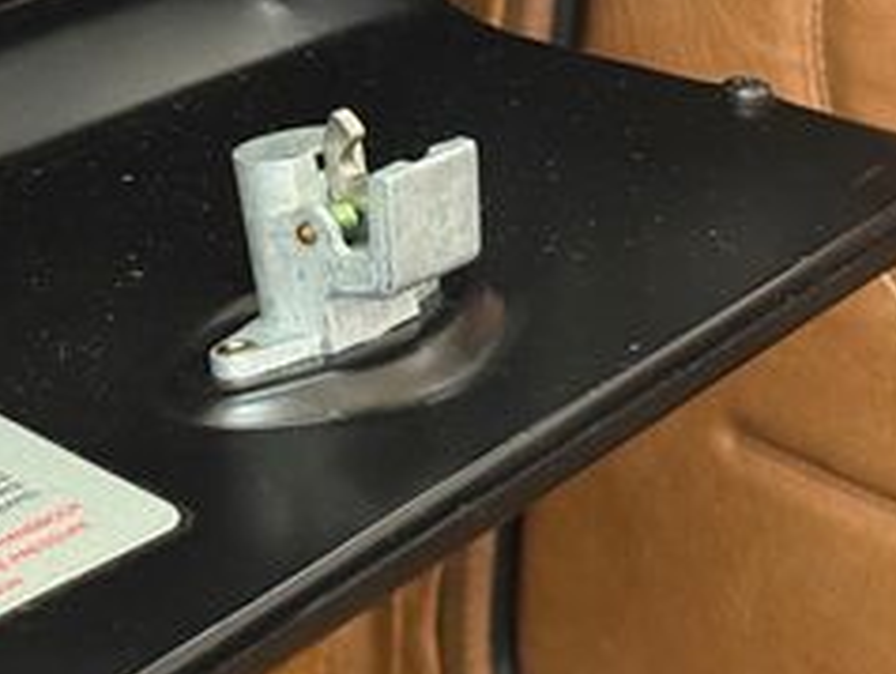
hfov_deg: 15.0
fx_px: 3342
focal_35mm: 129
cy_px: 45
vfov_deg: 11.4
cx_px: -38
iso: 640
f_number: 1.78
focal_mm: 6.76
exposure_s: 1/30
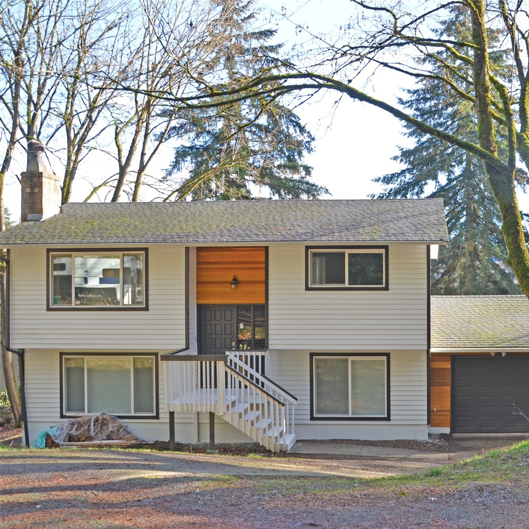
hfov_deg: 40.0
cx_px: 402
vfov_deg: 41.3
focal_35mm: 41
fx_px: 703
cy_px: 266
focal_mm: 21
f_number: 6.3
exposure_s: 1/160
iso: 200
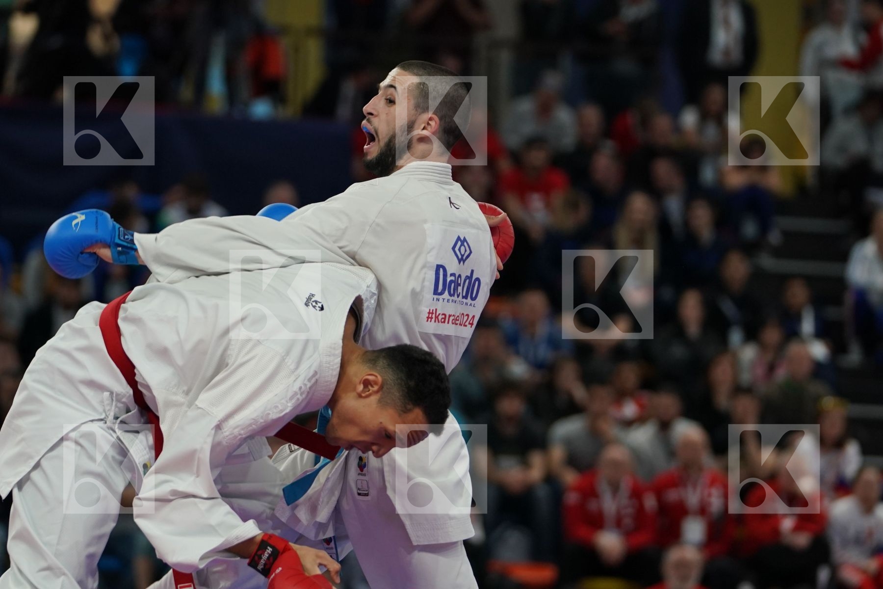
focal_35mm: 201
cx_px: 442
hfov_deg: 10.2
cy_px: 294
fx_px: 4930
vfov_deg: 6.8
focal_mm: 134
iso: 1250
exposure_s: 1/1000
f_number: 2.8
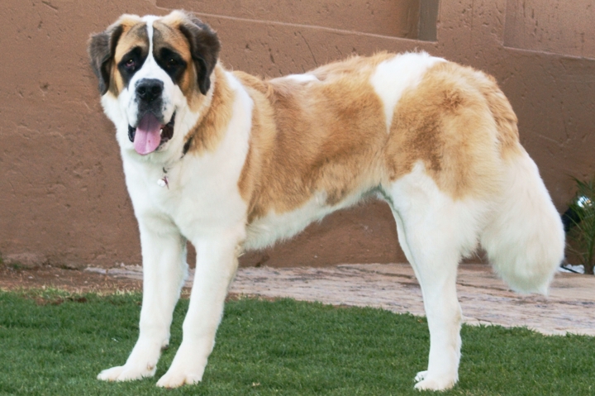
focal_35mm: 60
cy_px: 198
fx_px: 991
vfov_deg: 22.6
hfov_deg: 33.4
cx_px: 298
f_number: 5.6
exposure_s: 1/100
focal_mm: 40
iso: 400
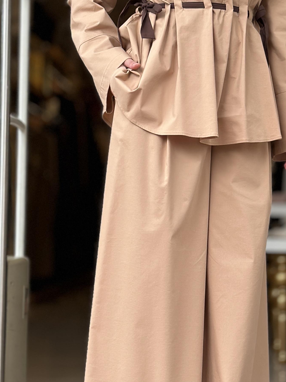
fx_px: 1190
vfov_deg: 18.2
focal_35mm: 108
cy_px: 132
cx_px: 187
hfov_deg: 13.7
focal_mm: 6.86
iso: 80
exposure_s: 1/919
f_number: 1.78
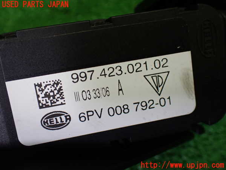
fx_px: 235
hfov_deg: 51.4
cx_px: 113
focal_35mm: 36
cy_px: 85
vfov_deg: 39.7
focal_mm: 6.37
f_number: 2.5
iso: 400
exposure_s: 1/160
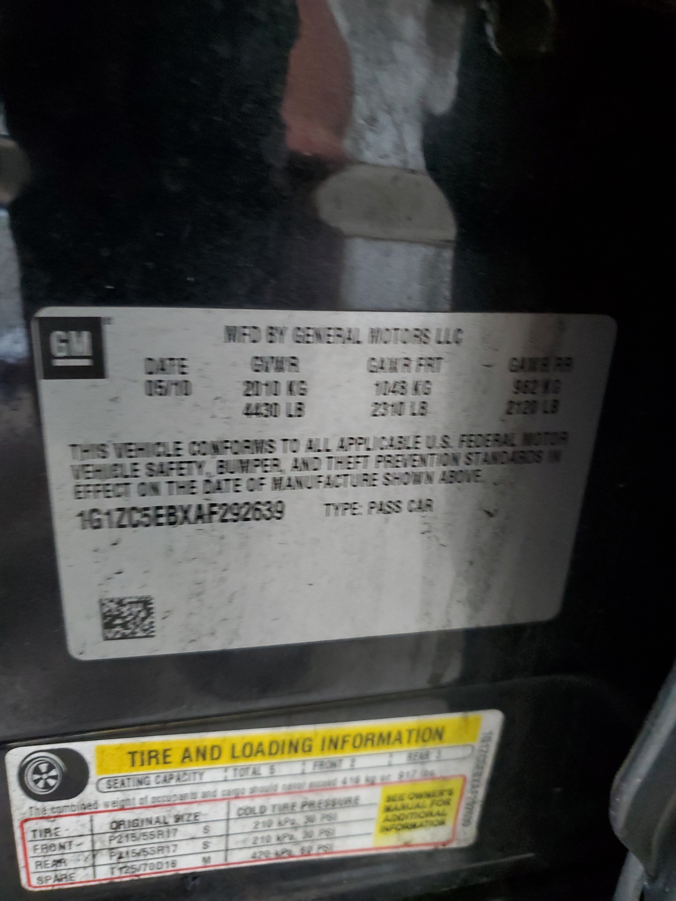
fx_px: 677
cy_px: 450
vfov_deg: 67.3
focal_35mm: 26
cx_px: 338
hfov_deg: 53.1
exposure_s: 1/20
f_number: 1.5
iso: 308
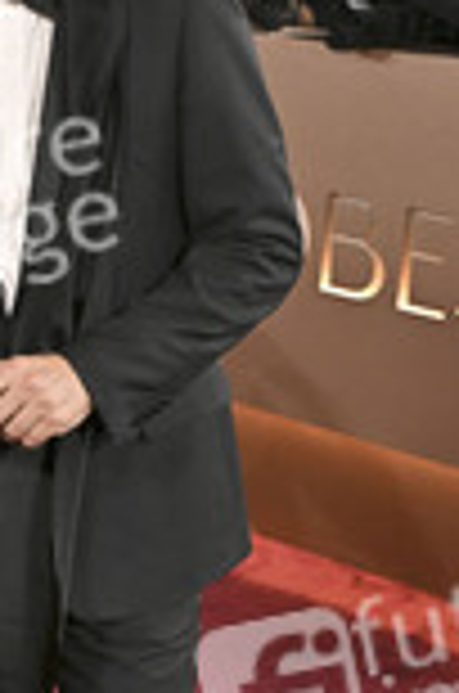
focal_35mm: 91
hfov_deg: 14.7
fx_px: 1748
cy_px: 450
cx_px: 18
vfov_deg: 22.3
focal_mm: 35
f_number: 5.6
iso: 2500
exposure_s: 1/320
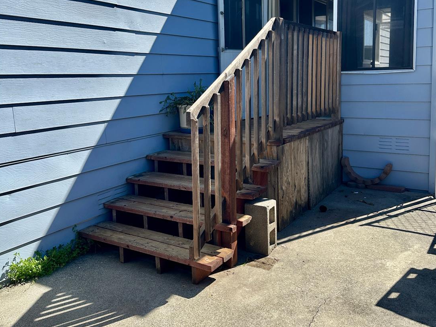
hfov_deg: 55.4
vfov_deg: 42.7
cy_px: 126
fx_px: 416
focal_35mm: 33
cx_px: 220
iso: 80
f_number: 1.78
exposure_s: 1/3356
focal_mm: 6.86
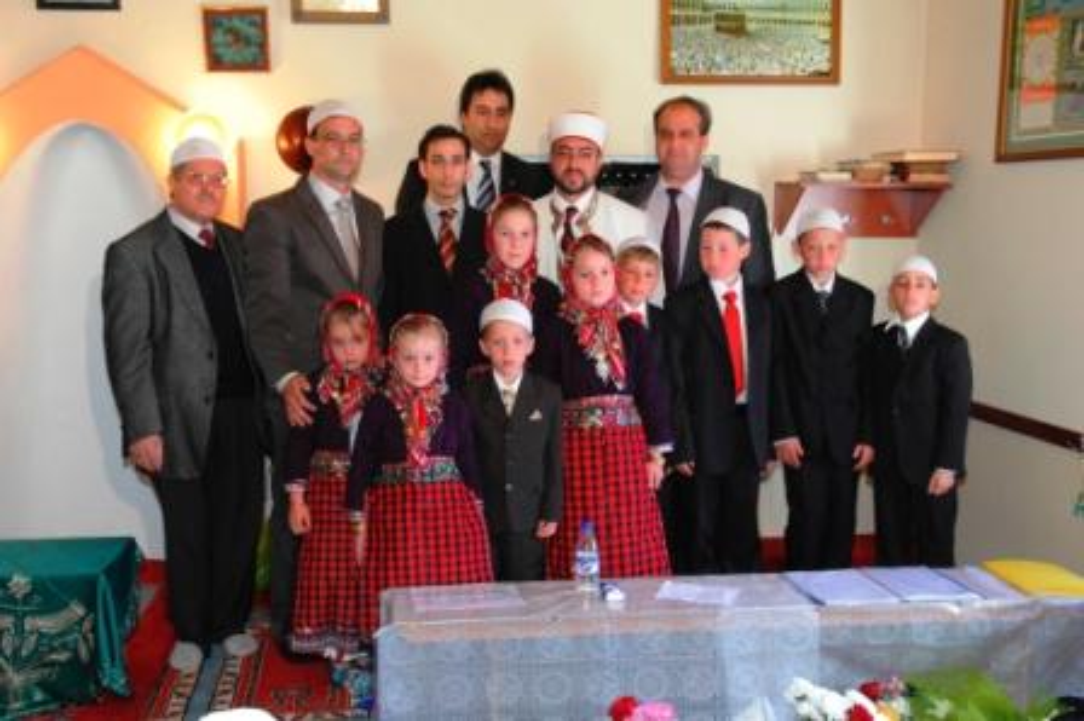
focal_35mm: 36
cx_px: 542
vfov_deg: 36.8
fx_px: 1083
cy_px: 360
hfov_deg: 53.2
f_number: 5.6
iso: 400
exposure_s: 1/40
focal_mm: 24
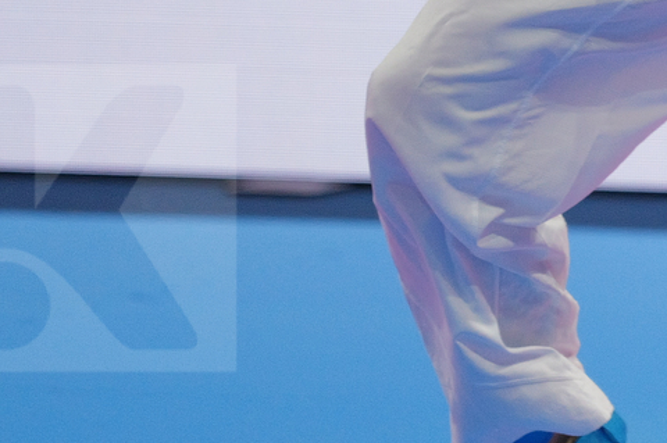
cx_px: 1228
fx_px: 15029
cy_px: -381
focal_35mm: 812
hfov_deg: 2.5
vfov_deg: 1.7
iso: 1600
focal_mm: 156
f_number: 2.8
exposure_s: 1/1000
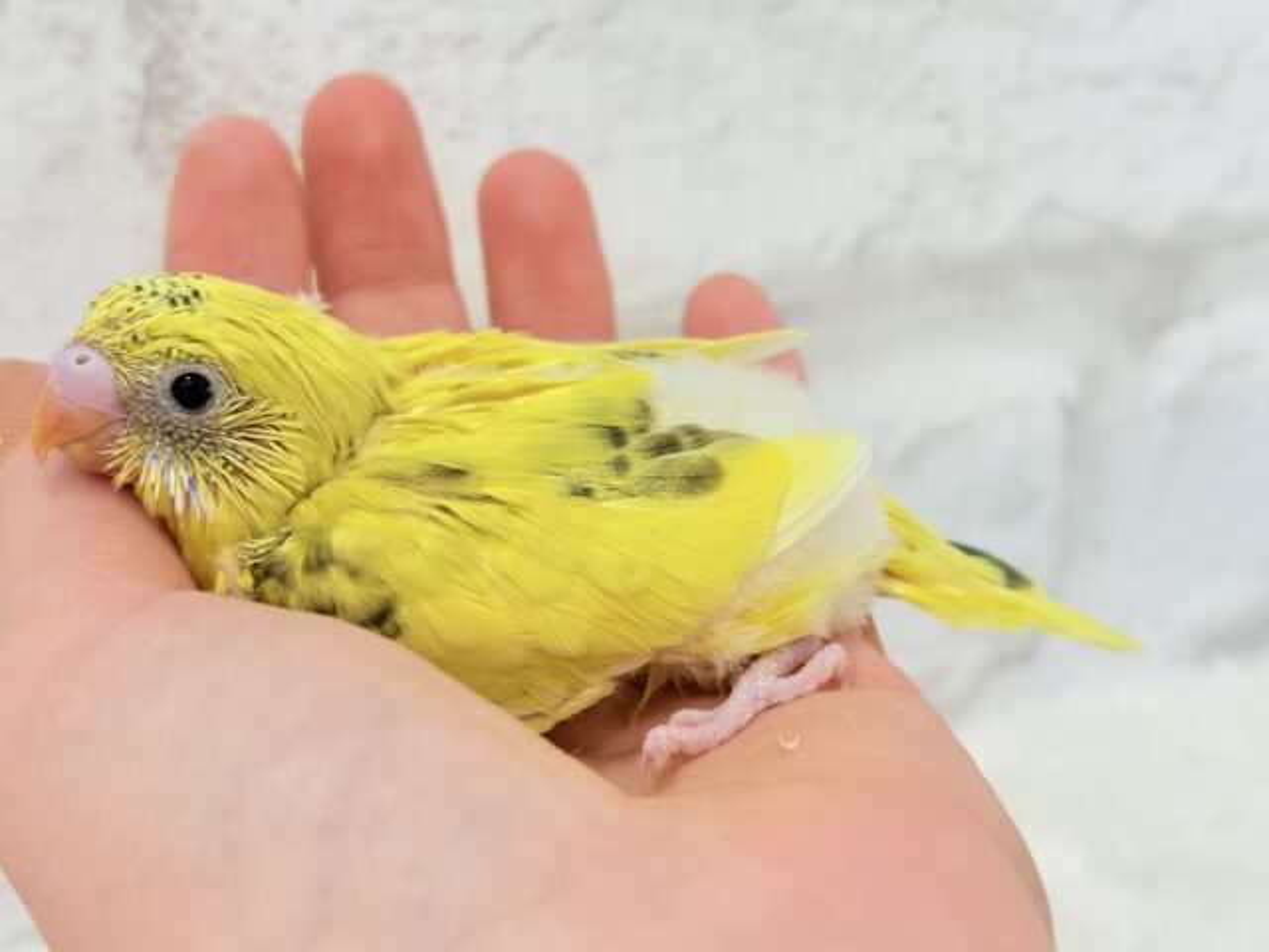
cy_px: 476
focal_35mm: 52
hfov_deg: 36.8
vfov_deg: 28.0
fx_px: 1906
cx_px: 634
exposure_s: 1/100
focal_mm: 5.96
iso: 80
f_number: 1.6
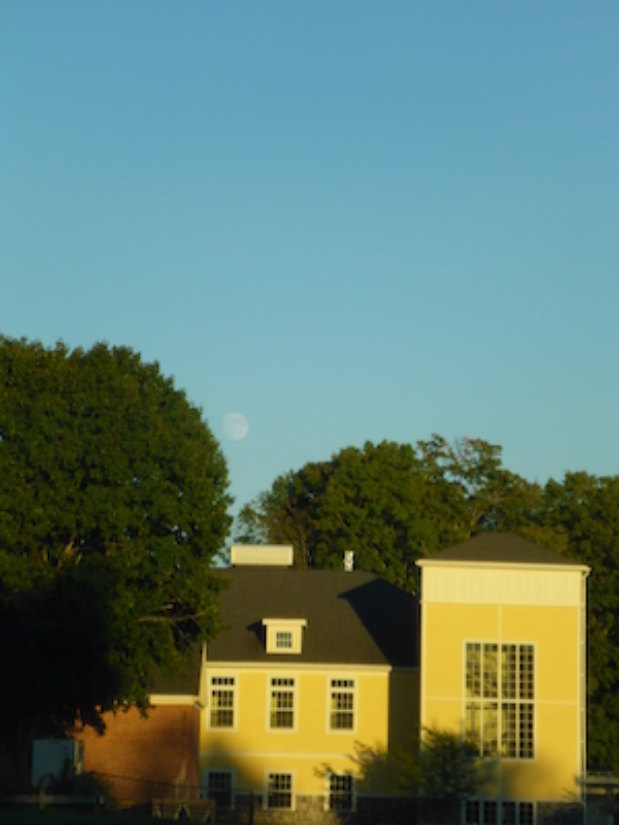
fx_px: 3052
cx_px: 310
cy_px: 412
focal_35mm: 128
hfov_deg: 11.6
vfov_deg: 15.4
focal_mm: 22.8
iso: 100
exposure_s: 1/160
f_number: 5.9
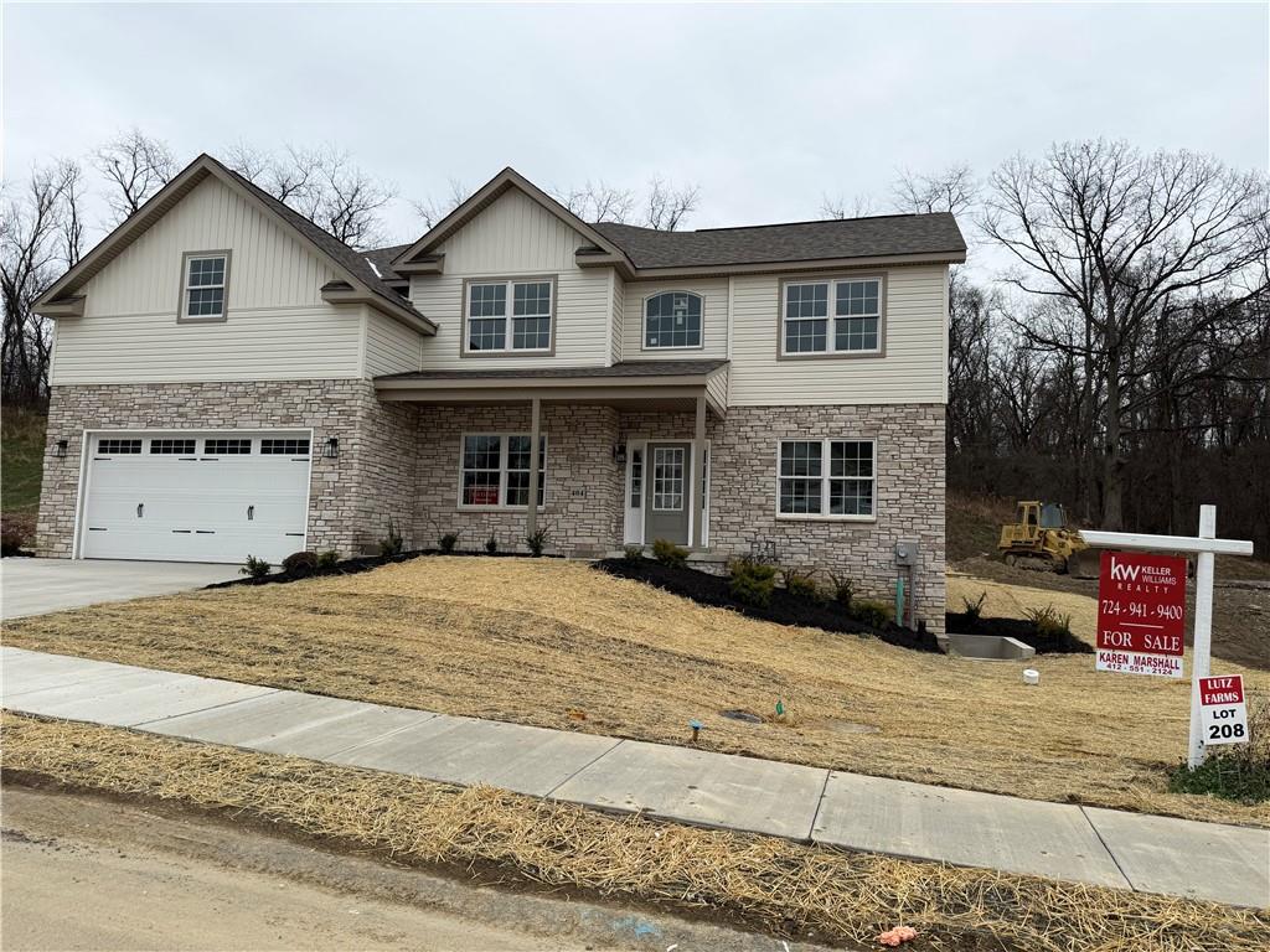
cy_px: 476
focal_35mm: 24
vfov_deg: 56.8
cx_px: 635
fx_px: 881
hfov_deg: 71.6
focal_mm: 6.76
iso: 80
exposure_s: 1/1553
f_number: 1.78
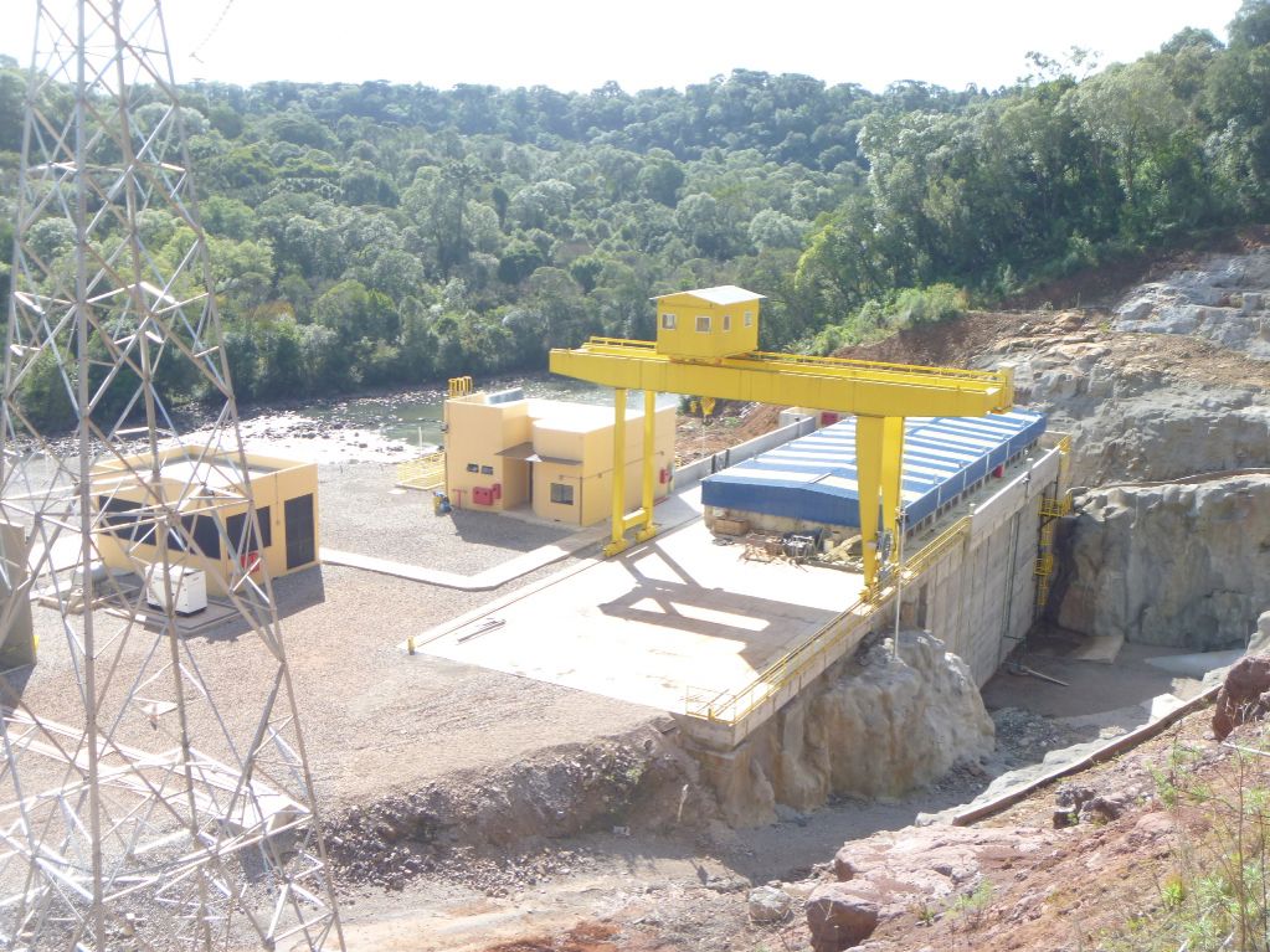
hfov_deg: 52.6
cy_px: 476
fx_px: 1284
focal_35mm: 35
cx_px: 635
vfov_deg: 40.7
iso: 80
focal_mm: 6.3
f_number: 3.5
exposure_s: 1/200
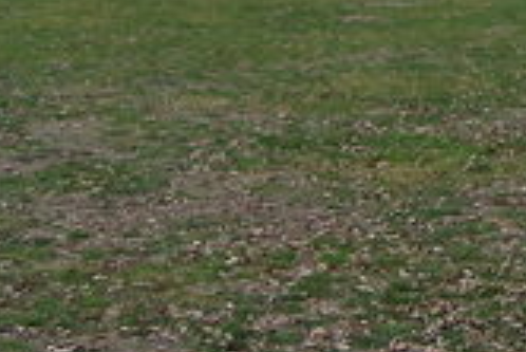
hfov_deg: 15.0
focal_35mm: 125
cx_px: 833
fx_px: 1825
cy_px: -233
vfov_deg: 10.5
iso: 200
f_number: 5
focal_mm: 23
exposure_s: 1/100
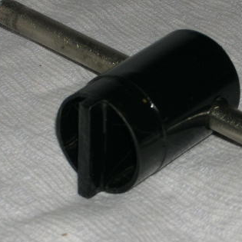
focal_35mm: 183
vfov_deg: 9.6
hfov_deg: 9.6
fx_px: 1447
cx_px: 138
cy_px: 135
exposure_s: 1/60
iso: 100
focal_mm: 21.6
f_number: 13
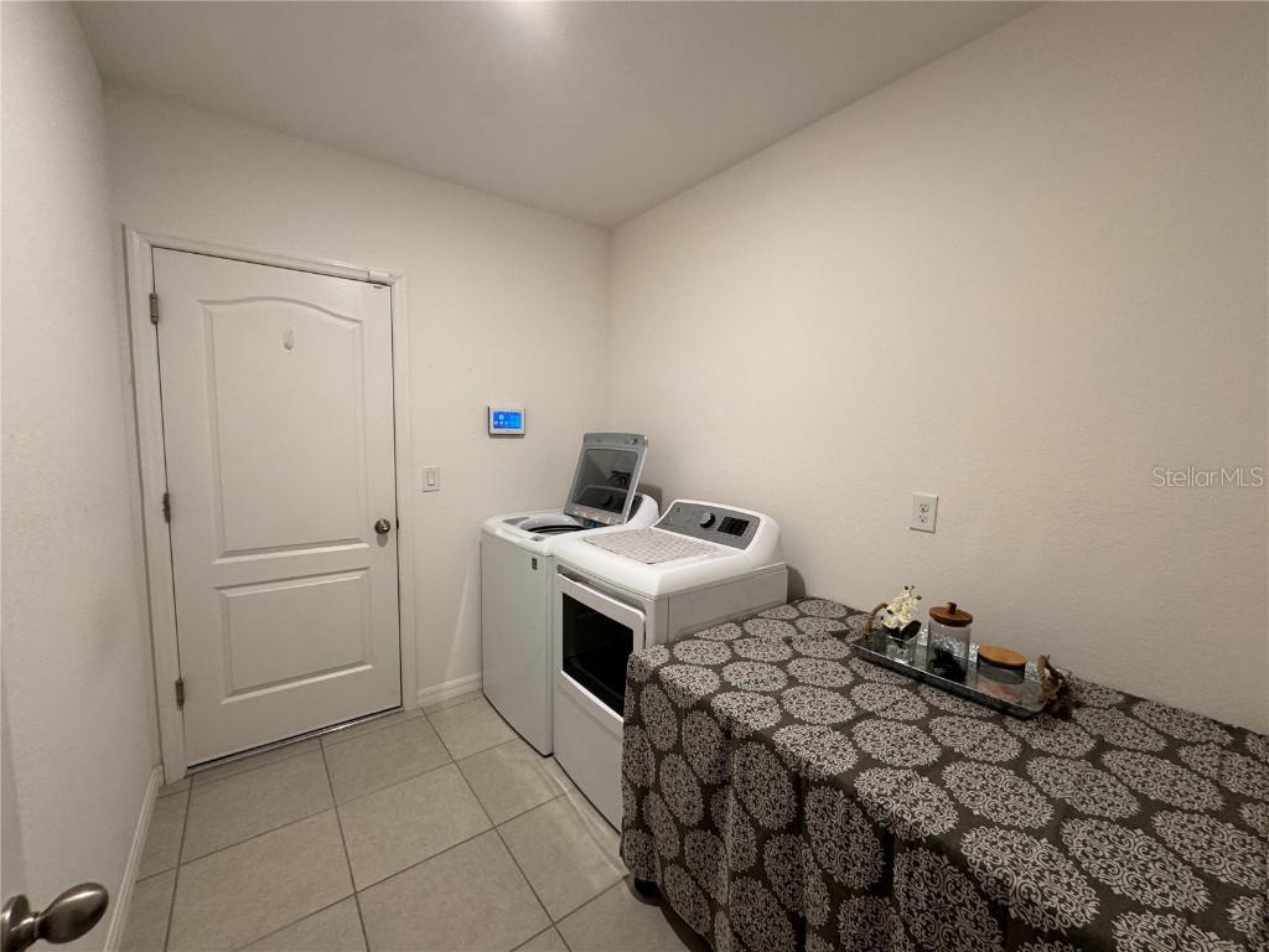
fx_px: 513
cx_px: 634
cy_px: 476
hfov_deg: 102.1
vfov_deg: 85.7
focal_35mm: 14
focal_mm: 2.22
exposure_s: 1/60
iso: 200
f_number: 2.2
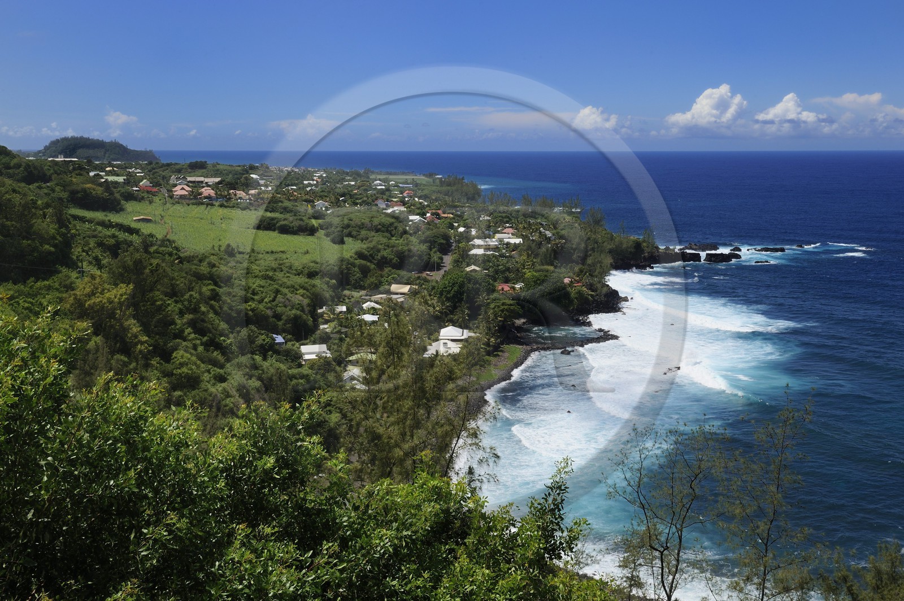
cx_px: 452
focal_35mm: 38
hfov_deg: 50.7
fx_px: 953
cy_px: 300
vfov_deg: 35.0
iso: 200
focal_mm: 38
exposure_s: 1/160
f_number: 18
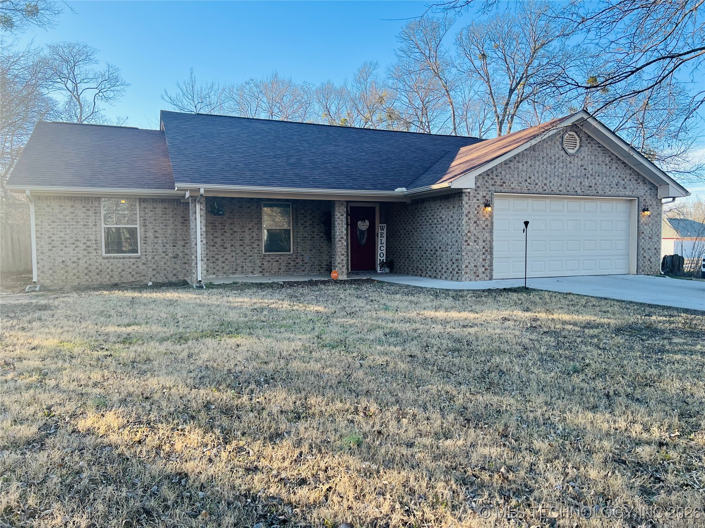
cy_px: 264
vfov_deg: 53.1
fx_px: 530
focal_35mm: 26
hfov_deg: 67.3
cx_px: 352
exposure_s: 1/662
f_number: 1.5
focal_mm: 5.7
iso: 50
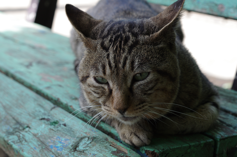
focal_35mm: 75
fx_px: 493
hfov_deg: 27.0
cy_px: 78
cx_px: 118
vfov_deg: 18.1
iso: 640
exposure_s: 1/160
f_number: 5.6
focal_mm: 50
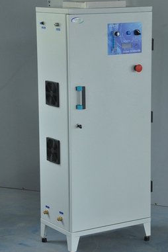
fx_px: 798
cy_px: 130
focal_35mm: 114
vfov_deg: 17.9
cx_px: 94
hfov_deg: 12.0
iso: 800
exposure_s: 1/60
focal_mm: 58
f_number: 5.6
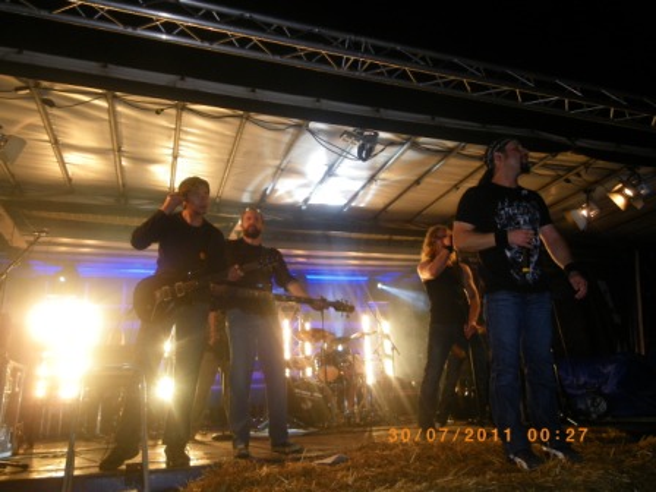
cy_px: 246
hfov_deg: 63.4
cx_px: 328
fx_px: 531
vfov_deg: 49.7
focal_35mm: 28
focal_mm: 4.9
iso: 200
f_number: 2.6
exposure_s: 1/60
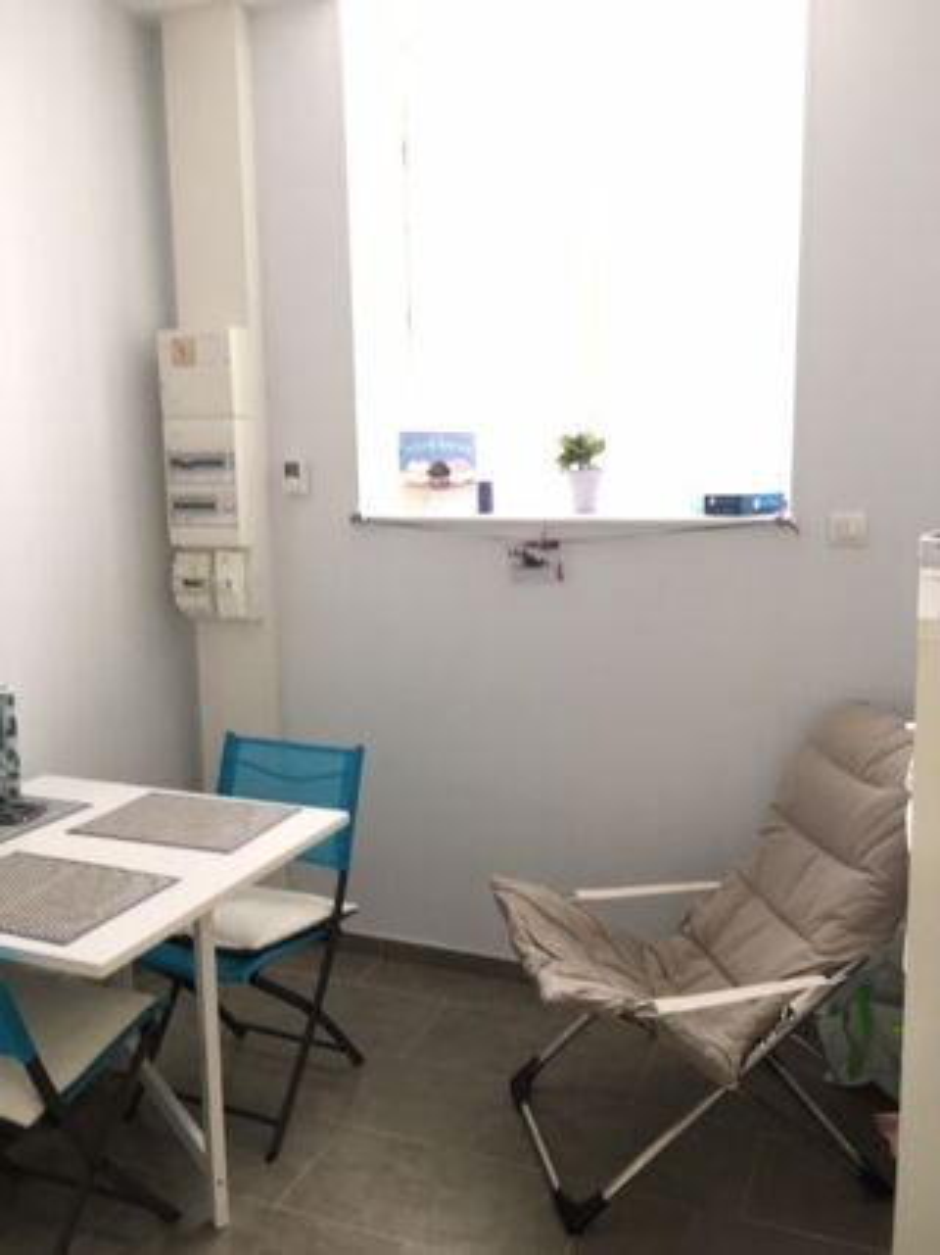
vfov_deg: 61.7
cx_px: 470
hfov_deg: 48.2
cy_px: 628
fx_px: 1051
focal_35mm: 29
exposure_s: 1/33
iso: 80
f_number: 2.2
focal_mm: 4.15
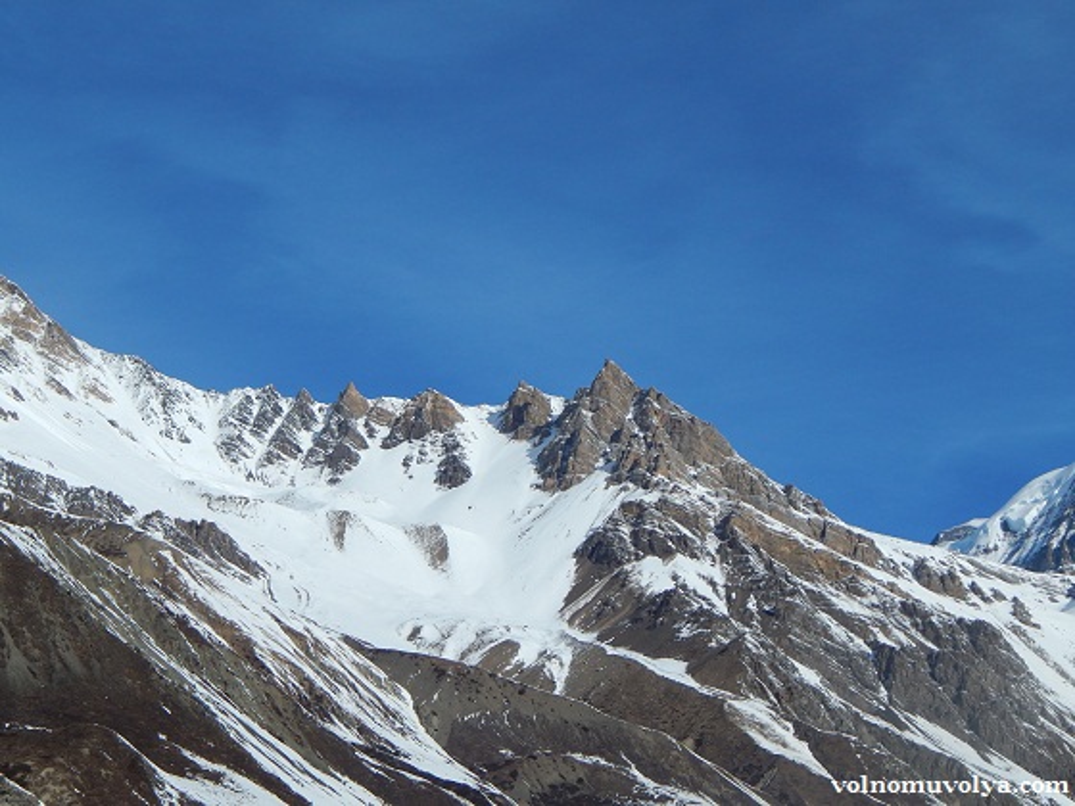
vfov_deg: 17.2
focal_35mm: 86
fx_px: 2671
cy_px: 403
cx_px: 538
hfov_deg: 22.8
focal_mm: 15.3
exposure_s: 1/500
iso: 125
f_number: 8.6
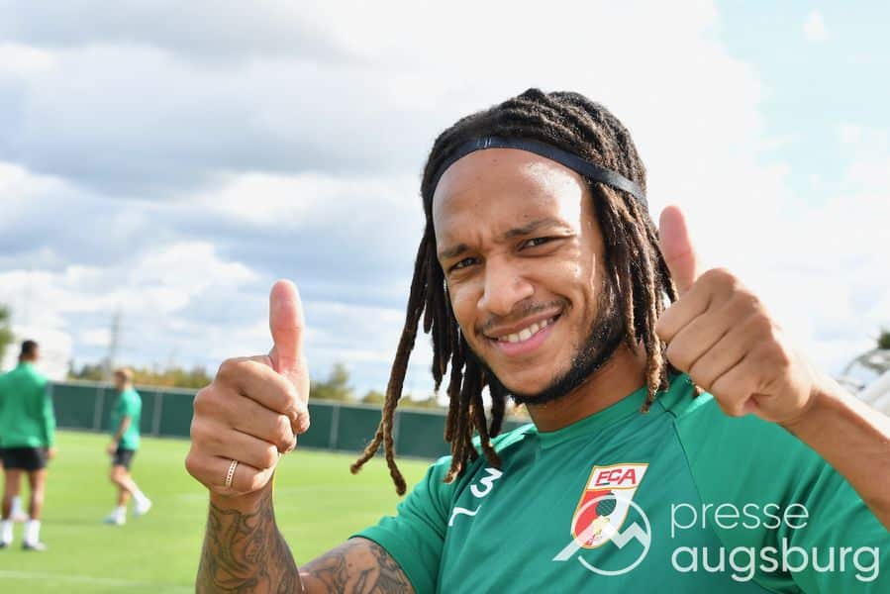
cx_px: 445
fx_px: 1855
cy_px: 297
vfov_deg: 18.2
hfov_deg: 27.0
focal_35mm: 75
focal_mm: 50
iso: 450
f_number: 10
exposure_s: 1/500
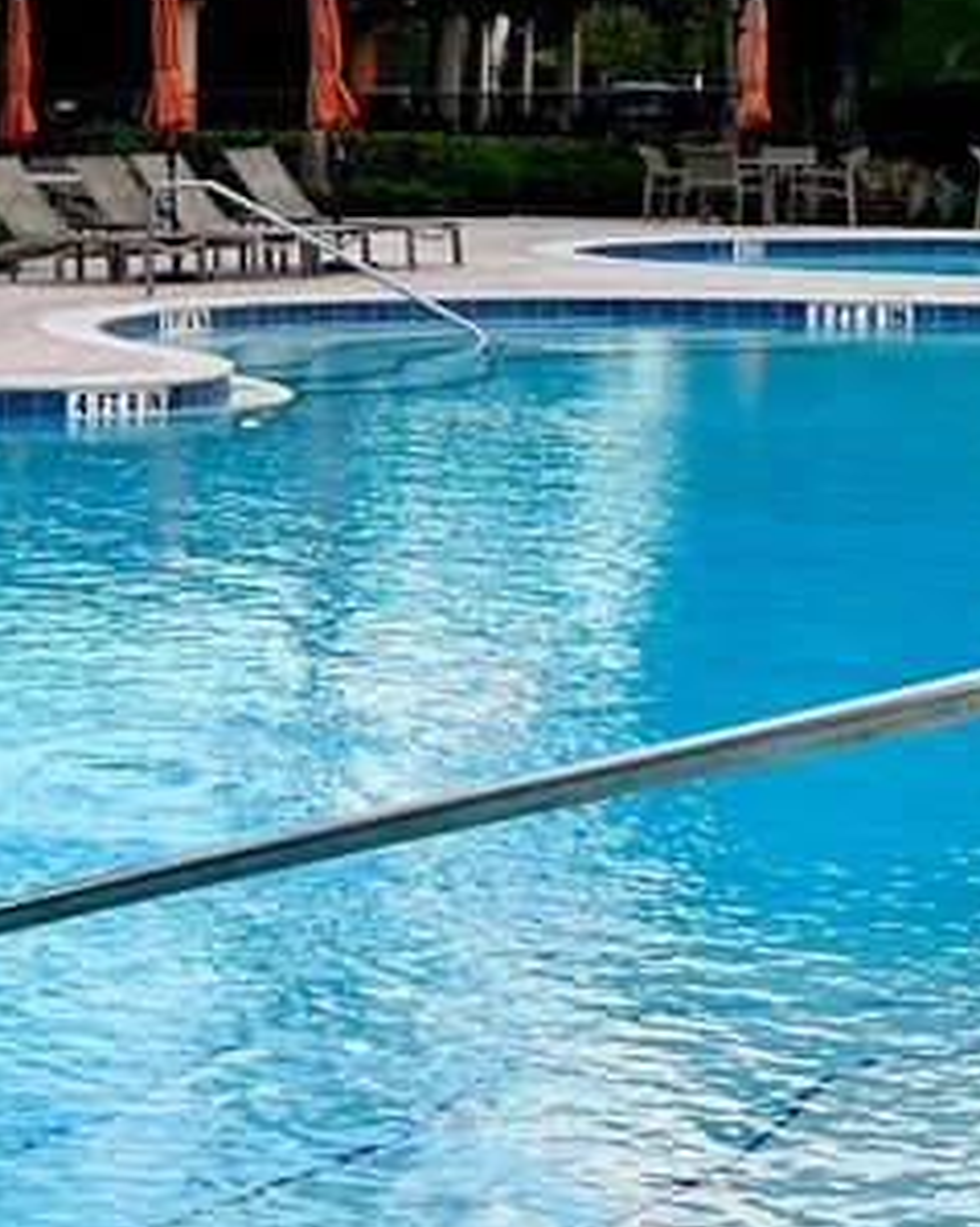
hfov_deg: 14.7
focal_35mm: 87
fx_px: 3156
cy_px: 197
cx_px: -935
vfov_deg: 21.6
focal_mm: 5.1
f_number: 1.6
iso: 40
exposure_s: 1/274
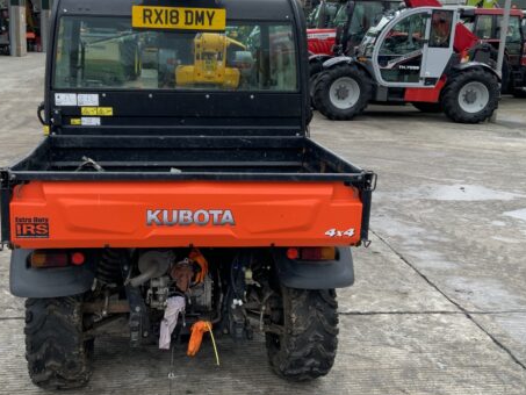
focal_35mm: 41
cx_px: 223
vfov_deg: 35.1
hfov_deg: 45.6
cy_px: 185
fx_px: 623
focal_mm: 3
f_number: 1.8
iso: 16
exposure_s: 1/126
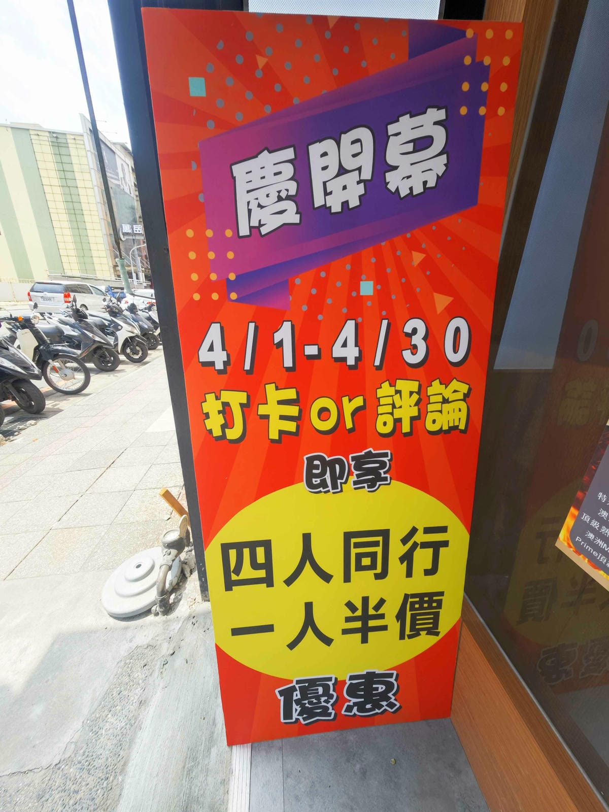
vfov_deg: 110.5
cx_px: 304
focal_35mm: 12
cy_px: 406
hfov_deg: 94.5
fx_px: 281
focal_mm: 2.03
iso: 50
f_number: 1.8
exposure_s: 1/218
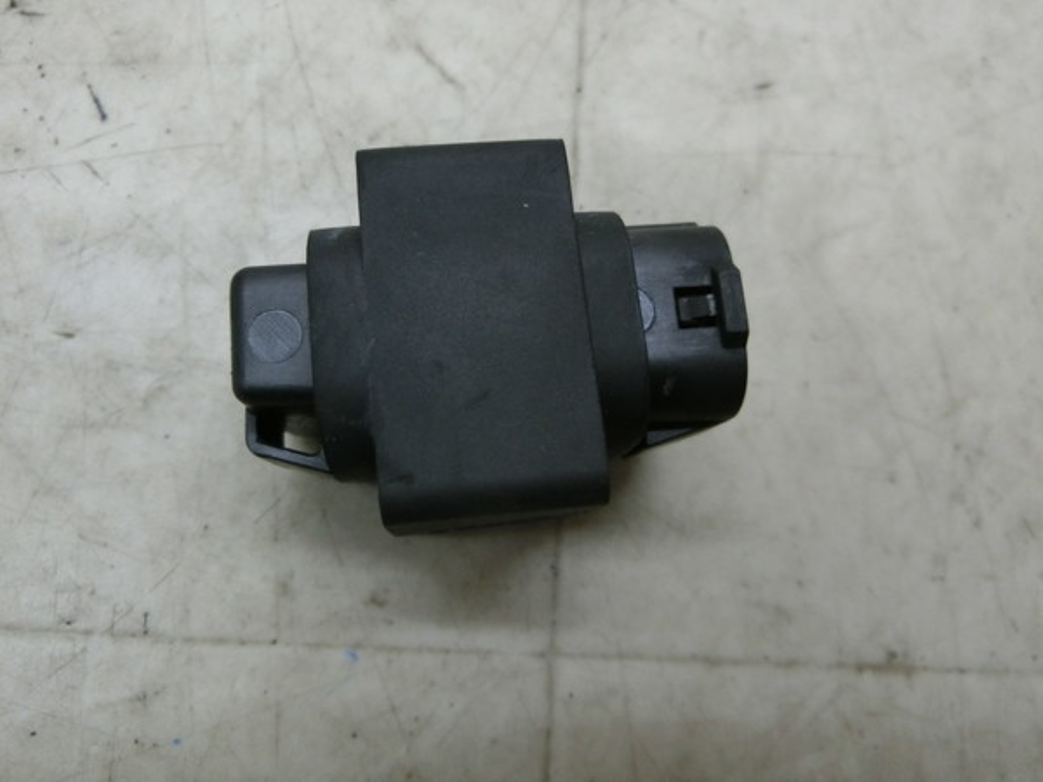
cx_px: 522
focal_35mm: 25
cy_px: 391
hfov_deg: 69.4
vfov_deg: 54.9
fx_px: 753
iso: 400
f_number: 3.5
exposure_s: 1/100
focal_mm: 4.5
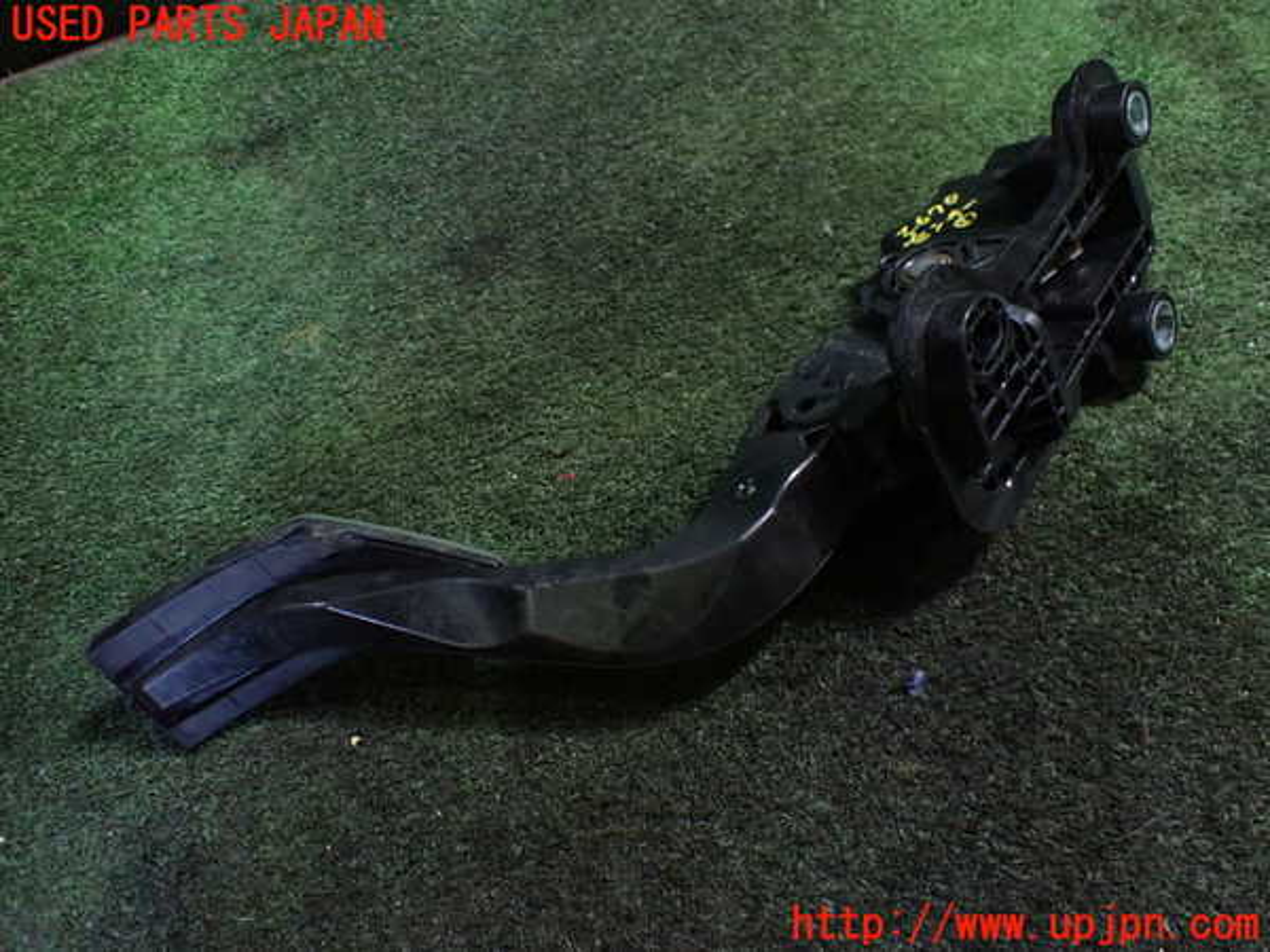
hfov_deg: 60.0
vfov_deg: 46.8
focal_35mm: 30
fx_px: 1101
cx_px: 635
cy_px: 476
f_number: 2.3
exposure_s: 1/100
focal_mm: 5.4
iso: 800
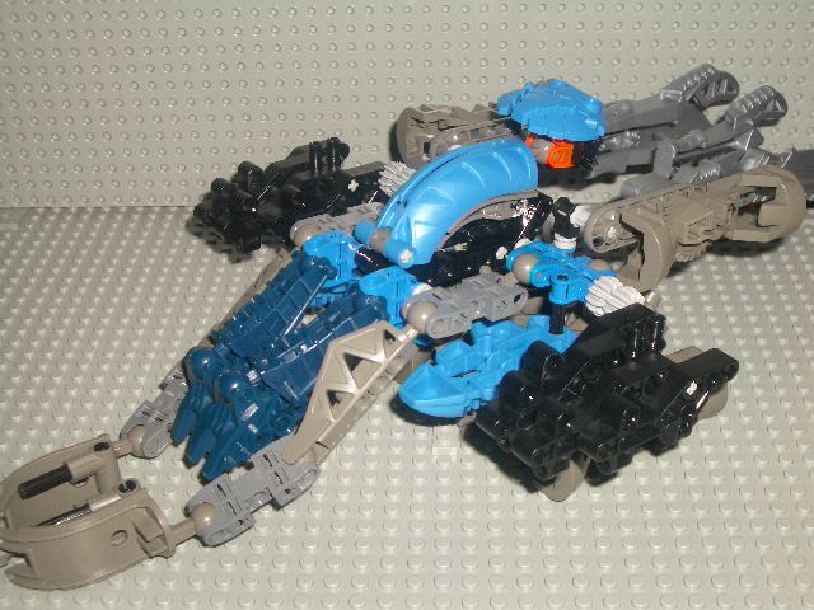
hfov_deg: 38.9
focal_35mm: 49
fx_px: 1152
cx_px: 407
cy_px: 305
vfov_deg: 29.7
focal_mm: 8.2
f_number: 3.1
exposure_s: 1/60
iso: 100
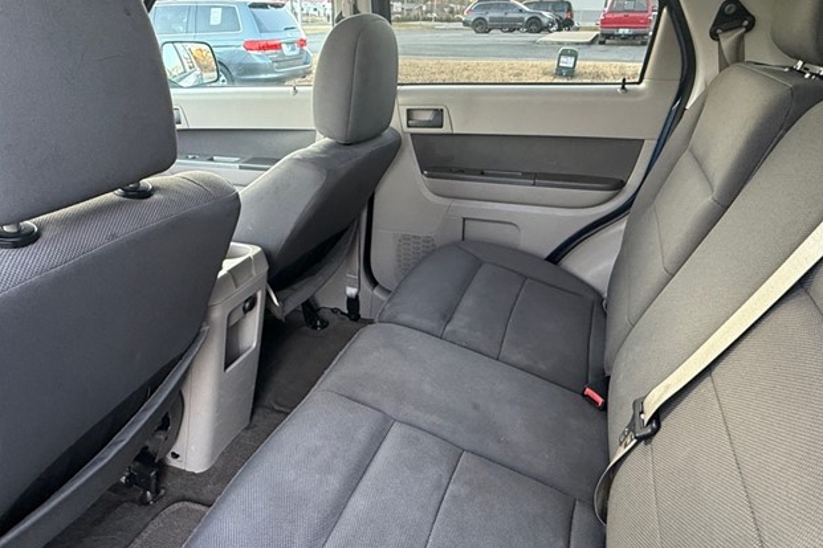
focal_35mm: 24
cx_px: 402
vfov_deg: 53.1
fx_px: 549
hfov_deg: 73.7
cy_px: 265
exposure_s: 1/60
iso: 500
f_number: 2.2
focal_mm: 2.22
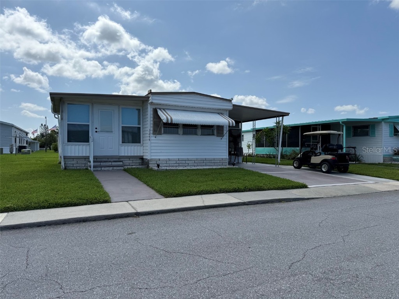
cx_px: 200
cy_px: 150
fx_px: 277
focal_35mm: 24
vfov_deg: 56.8
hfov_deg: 71.6
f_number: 1.78
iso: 80
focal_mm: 6.76
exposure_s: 1/7353
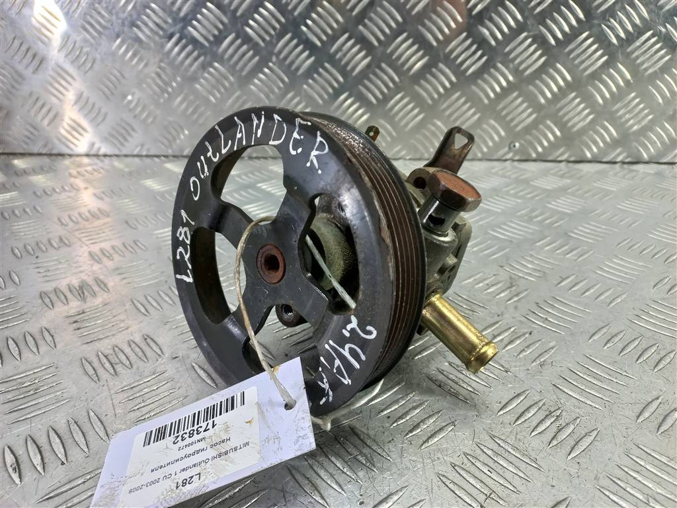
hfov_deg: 69.4
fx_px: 489
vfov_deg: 54.9
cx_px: 338
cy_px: 254
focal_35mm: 25
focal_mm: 4.6
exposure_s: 1/50
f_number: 1.8
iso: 100
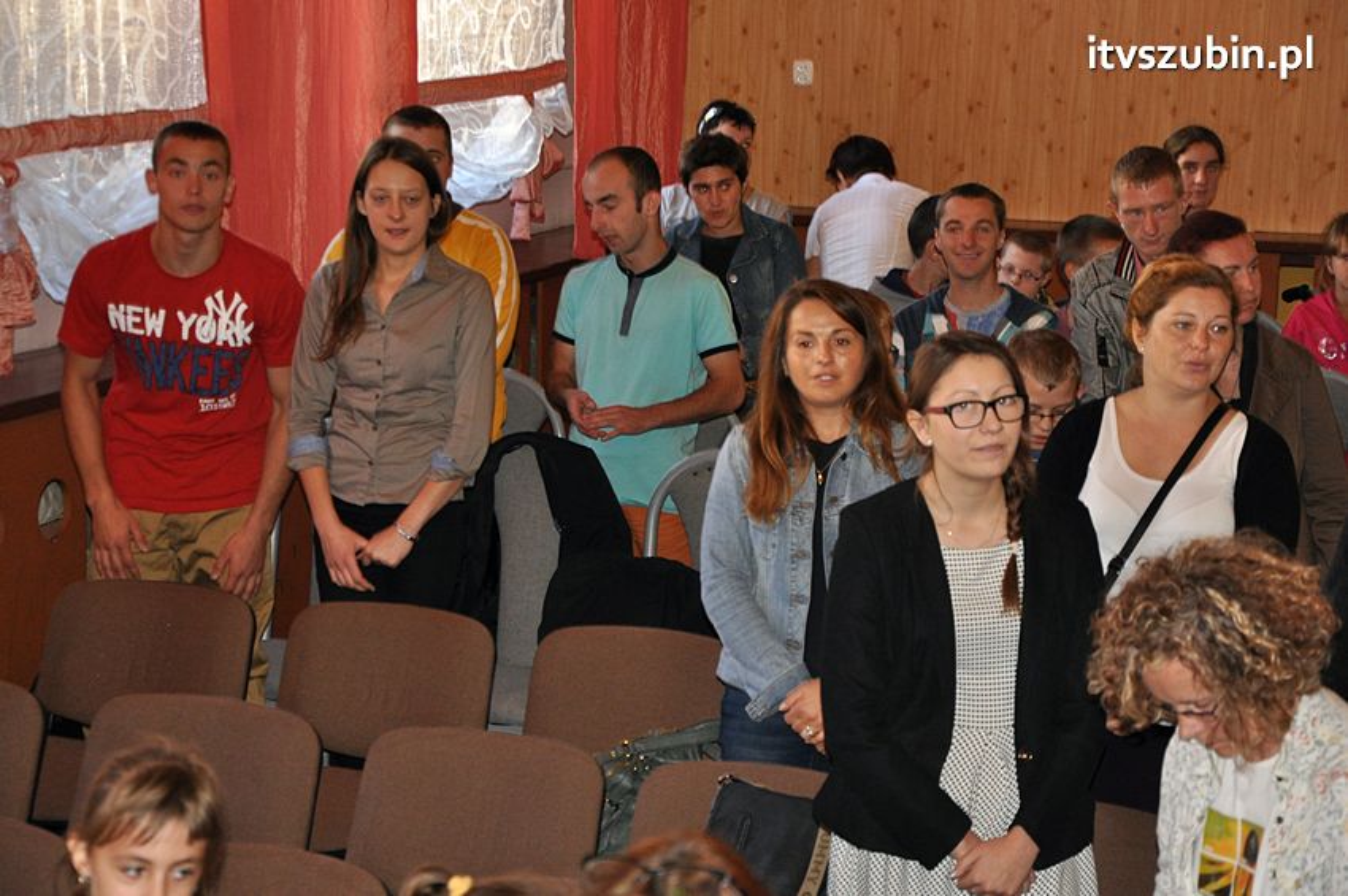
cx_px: 674
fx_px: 3703
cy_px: 448
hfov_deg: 20.6
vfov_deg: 13.8
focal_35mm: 99
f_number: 5.3
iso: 800
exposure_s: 1/60
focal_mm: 66
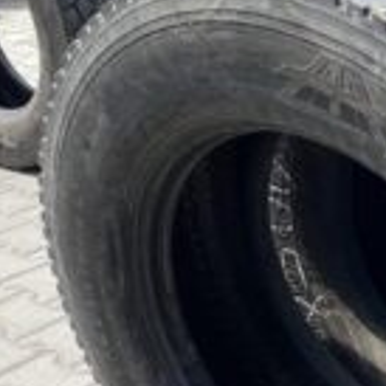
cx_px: 482
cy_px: 275
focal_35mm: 72
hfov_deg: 21.9
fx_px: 908
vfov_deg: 23.8
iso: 32
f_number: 1.8
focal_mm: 4.25
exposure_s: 1/827
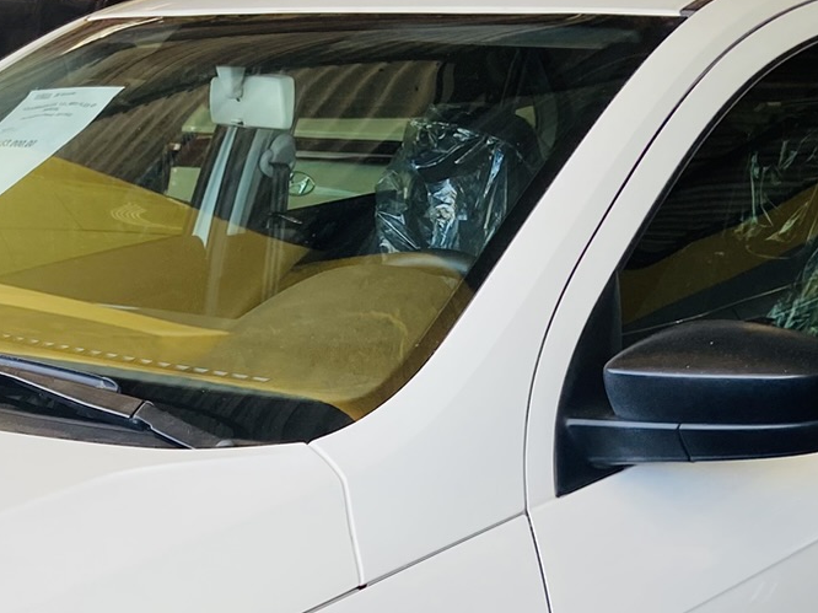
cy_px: 701
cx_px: 162
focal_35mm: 80
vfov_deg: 17.7
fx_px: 1890
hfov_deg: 24.0
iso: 40
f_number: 1.8
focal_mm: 4.25
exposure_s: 1/121
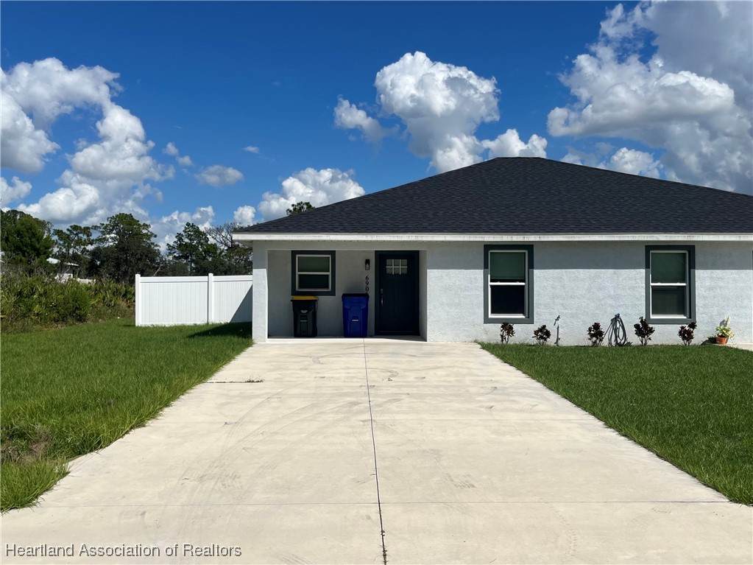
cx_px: 376
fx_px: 566
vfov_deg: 53.1
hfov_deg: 67.3
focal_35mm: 26
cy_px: 282
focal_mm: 5.1
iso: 50
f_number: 1.6
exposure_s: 1/9091
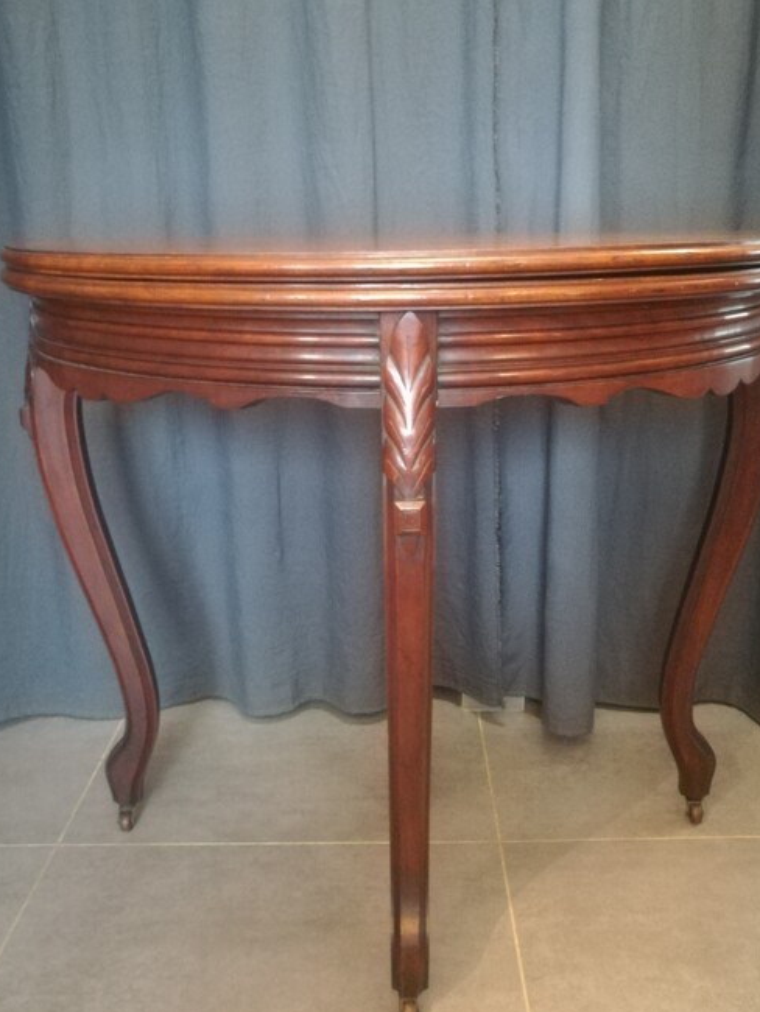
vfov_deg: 56.8
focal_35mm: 32
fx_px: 936
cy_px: 511
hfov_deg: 44.2
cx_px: 396
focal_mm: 3.83
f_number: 2.2
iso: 2000
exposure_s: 1/14.3
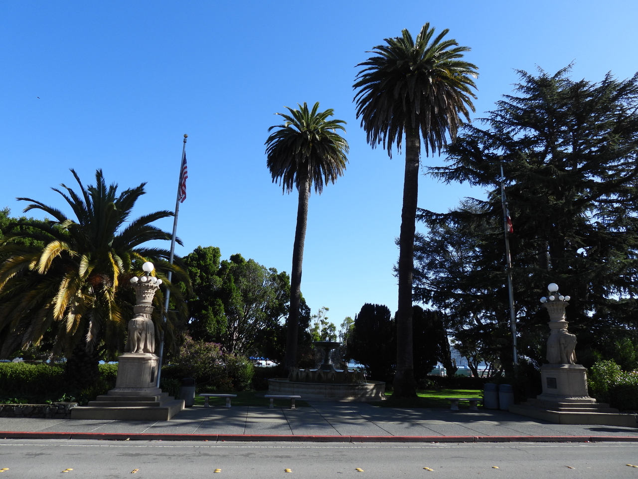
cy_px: 240
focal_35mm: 24
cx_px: 319
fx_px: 442
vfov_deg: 56.8
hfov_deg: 71.6
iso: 100
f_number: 2.8
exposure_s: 1/1000
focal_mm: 4.3
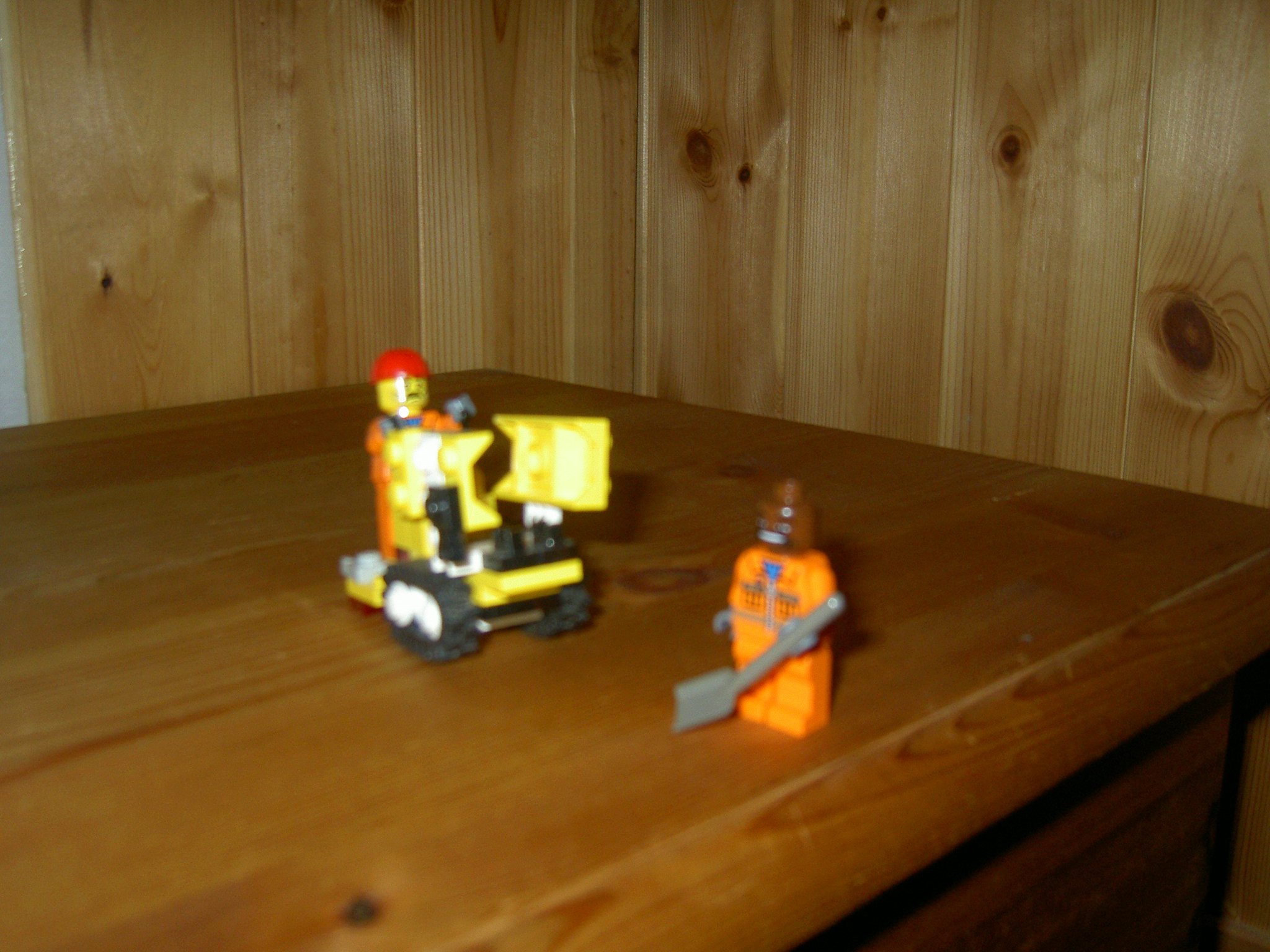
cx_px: 635
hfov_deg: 54.0
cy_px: 476
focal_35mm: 34
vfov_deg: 41.8
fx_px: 1247
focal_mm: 5.6
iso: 100
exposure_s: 1/60
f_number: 2.8
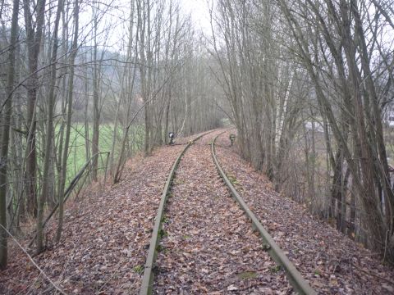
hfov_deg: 56.8
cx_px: 197
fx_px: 364
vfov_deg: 44.2
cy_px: 148
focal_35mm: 32
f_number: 3.3
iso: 125
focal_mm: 5.2
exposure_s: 1/30
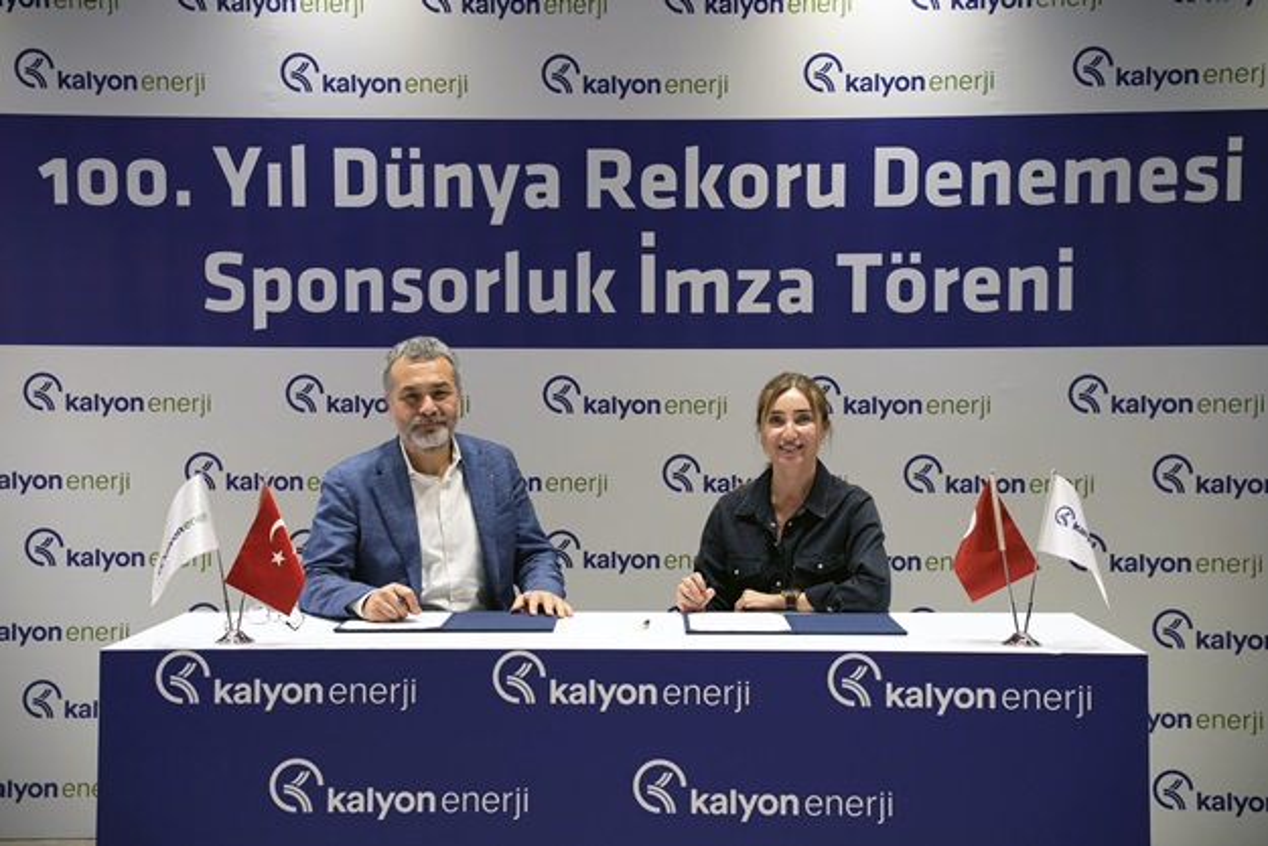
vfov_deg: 27.0
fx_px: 1761
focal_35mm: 50
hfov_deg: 39.6
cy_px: 423
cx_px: 634
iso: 1250
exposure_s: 1/200
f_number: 3.5
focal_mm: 50
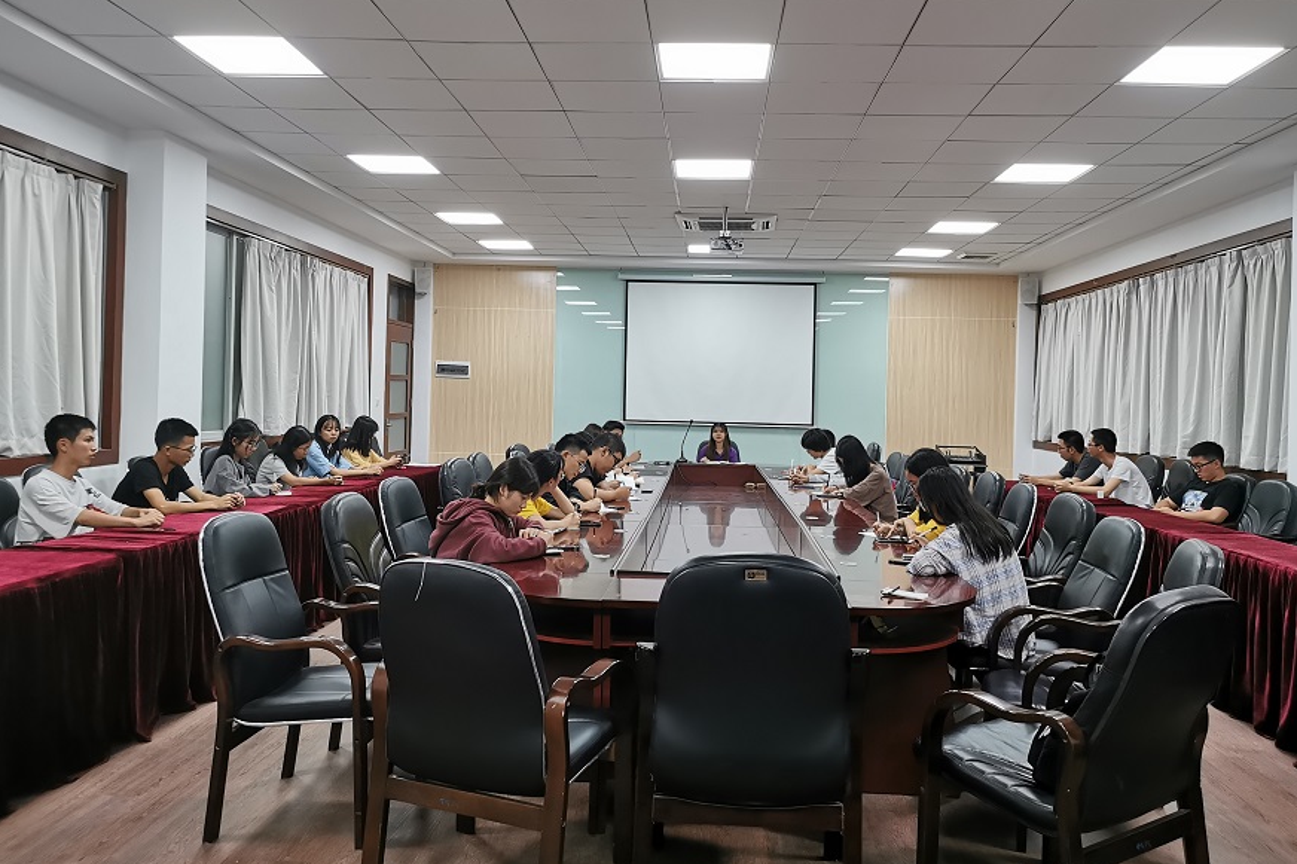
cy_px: 387
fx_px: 1045
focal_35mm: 29
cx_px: 663
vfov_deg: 44.9
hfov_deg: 63.7
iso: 400
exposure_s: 1/100
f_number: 1.8
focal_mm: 5.58
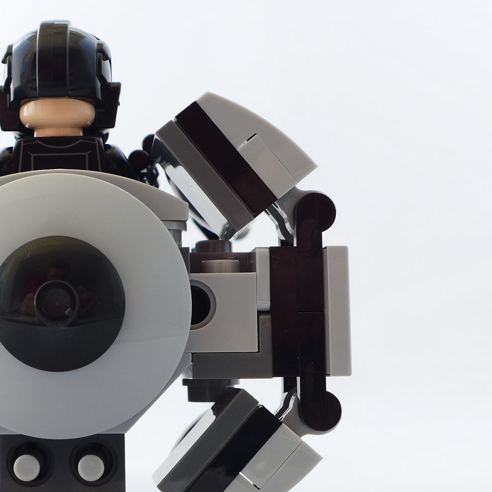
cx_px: 62
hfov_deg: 20.5
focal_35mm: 83
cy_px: 285
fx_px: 1335
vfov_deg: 20.9
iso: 80
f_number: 4
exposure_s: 1/15
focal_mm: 9.8
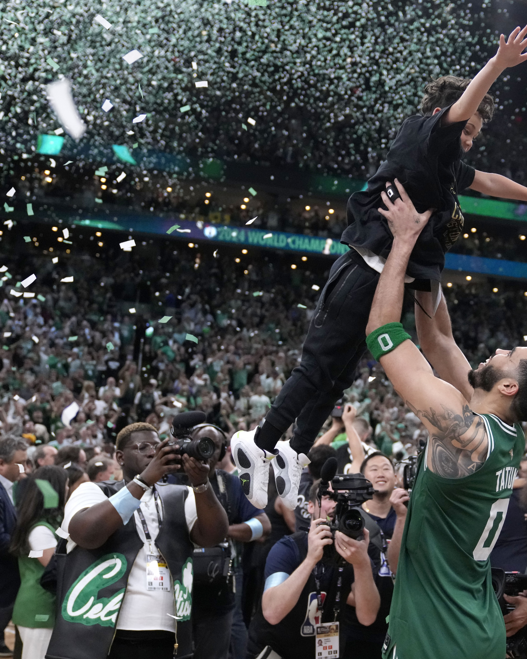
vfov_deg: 39.5
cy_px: 331
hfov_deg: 31.2
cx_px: 432
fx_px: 916
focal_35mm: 47
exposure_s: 1/2500
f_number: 2.8
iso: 6400
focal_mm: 33
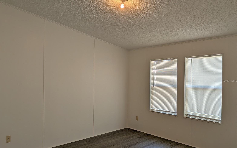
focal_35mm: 26
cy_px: 81
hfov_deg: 70.4
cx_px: 116
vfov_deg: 47.5
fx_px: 168
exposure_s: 1/367
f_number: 1.7
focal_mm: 4.53
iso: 31
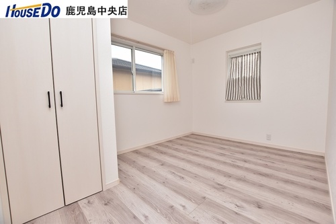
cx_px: 168
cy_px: 112
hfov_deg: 100.4
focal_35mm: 15
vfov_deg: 77.3
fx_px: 140
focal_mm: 10
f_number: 5
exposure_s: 1/200
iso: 160
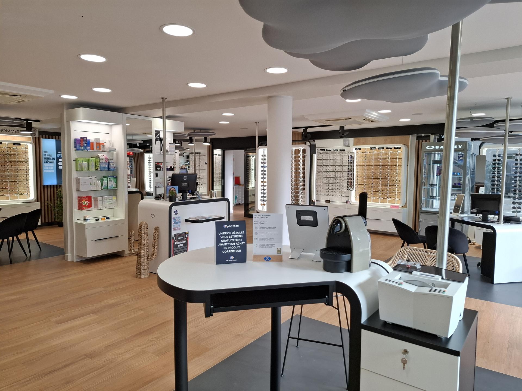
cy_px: 196
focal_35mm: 23
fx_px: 347
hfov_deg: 73.9
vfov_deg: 58.9
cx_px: 261
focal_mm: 5.54
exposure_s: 1/154
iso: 50
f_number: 1.8
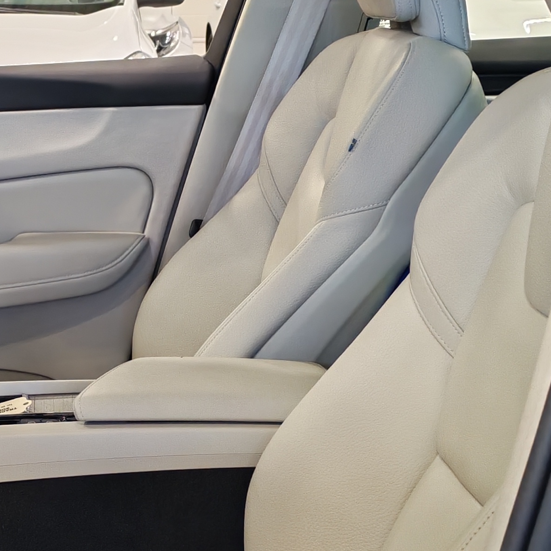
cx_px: -23
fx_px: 1765
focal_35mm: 98
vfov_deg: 17.6
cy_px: 425
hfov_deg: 17.3
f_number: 1.9
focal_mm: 6.12
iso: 762
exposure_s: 1/100
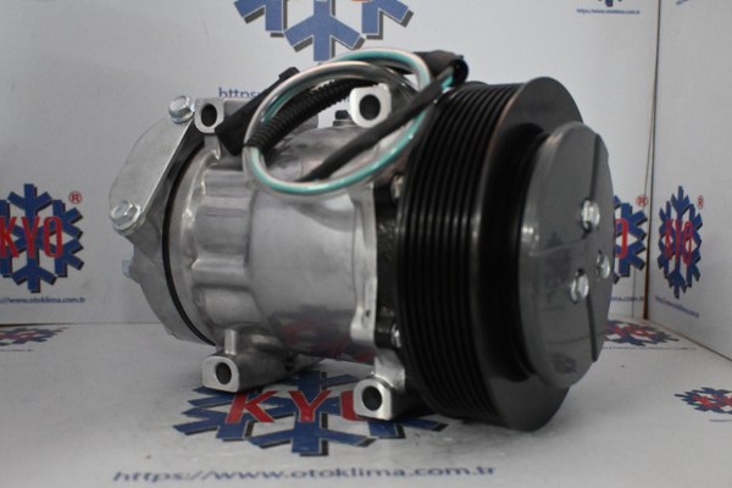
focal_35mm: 39
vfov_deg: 34.2
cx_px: 366
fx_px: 793
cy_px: 244
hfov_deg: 49.6
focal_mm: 26
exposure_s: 1/60
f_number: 4.5
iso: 10000
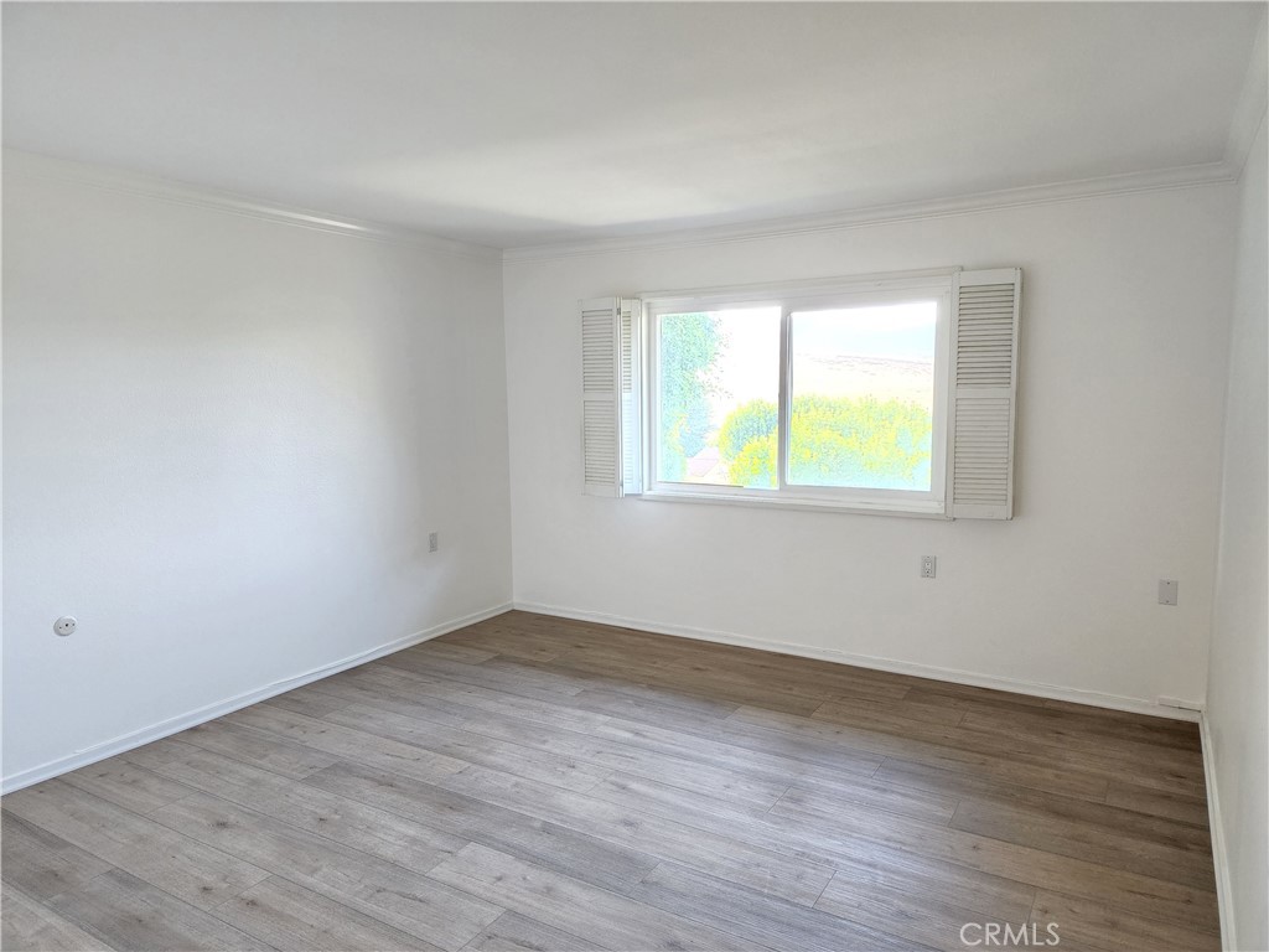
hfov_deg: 73.9
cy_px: 476
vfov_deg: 58.9
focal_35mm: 23
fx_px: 843
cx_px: 634
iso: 320
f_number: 1.8
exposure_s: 1/120
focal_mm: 6.4
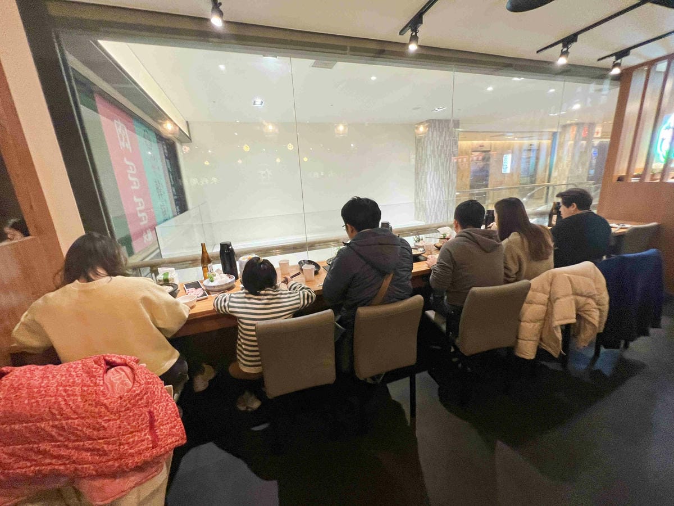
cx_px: 337
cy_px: 253
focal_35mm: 13
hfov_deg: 106.2
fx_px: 253
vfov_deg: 89.9
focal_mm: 1.57
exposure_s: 1/60
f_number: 1.8
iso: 250
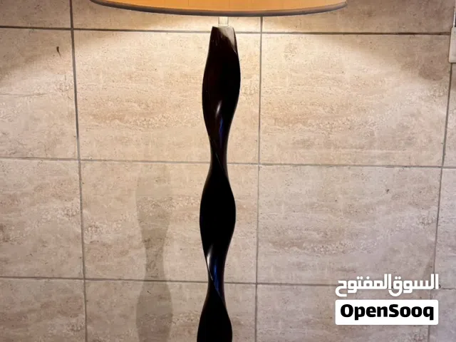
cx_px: 228
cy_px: 171
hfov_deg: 71.6
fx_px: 316
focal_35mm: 24
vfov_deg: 56.8
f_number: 1.78
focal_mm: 6.76
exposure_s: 1/50
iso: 250
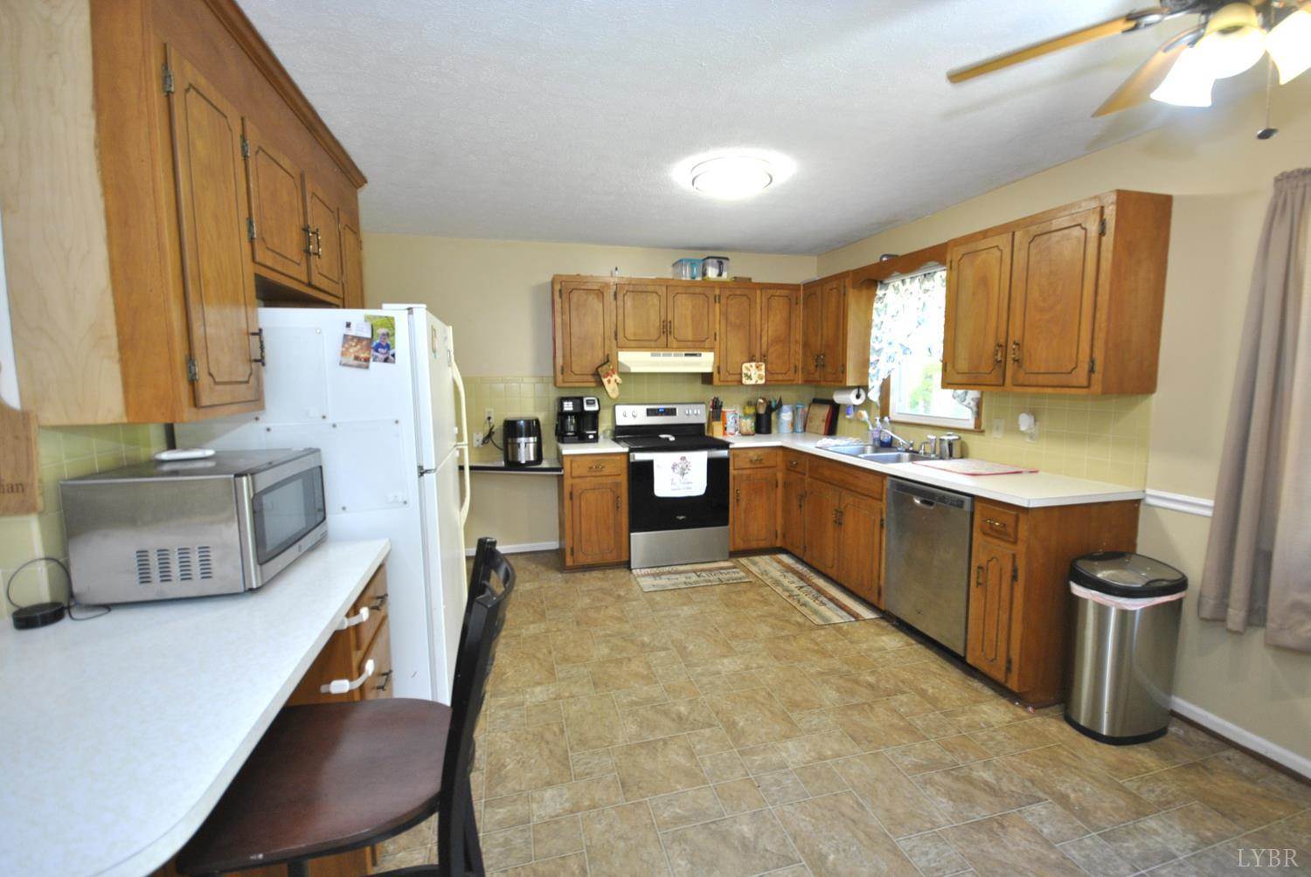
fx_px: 547
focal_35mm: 15
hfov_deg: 100.3
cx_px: 656
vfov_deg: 77.5
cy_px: 438
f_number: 4
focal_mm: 10
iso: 400
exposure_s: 1/20
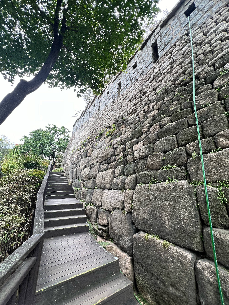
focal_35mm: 13
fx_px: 115
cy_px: 152
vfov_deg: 106.2
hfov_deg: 89.9
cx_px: 114
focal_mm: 1.57
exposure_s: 1/99
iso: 64
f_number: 1.8
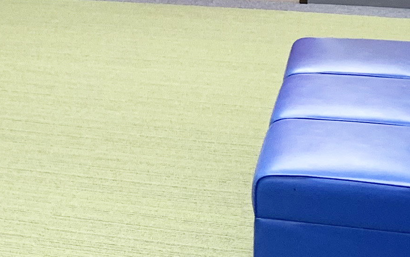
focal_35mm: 127
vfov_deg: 10.2
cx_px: -317
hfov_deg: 14.5
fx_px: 1419
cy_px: -38
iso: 160
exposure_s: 1/60
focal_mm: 4.25
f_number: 1.8
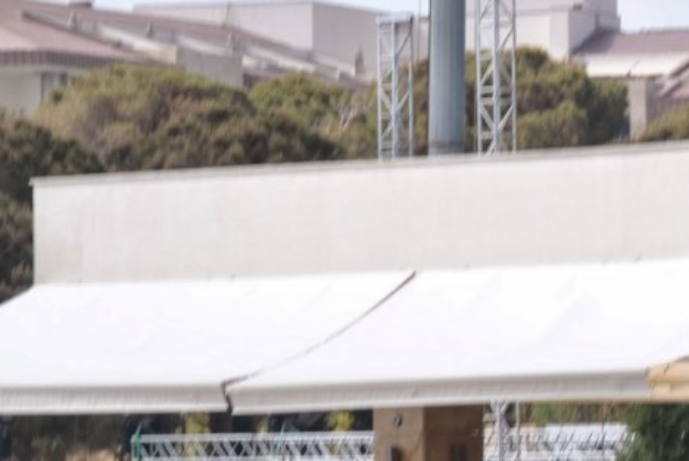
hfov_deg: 5.3
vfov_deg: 3.6
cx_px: 731
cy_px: 314
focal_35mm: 386
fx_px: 7399
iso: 140
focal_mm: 105
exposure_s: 1/500
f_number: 5.6
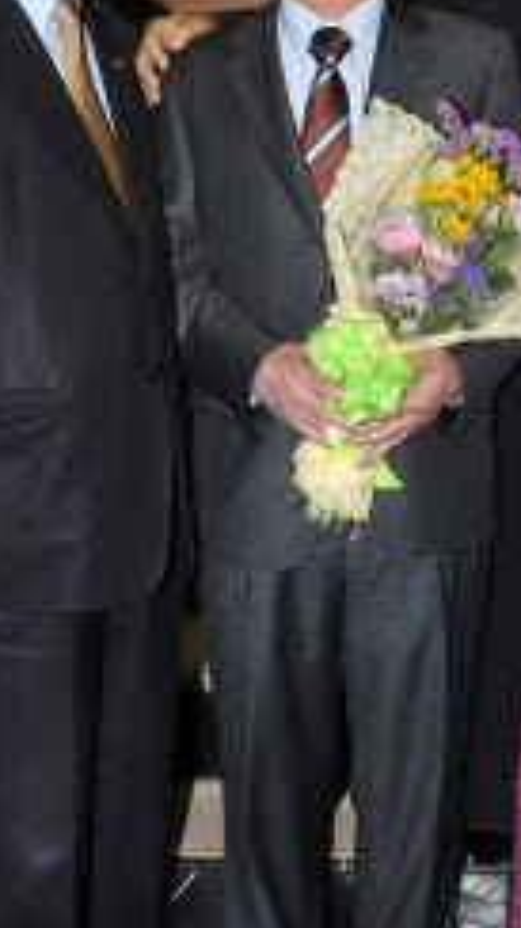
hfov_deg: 11.1
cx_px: 466
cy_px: 114
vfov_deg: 19.5
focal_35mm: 108
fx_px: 2656
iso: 200
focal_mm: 35
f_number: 6.3
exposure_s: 1/60
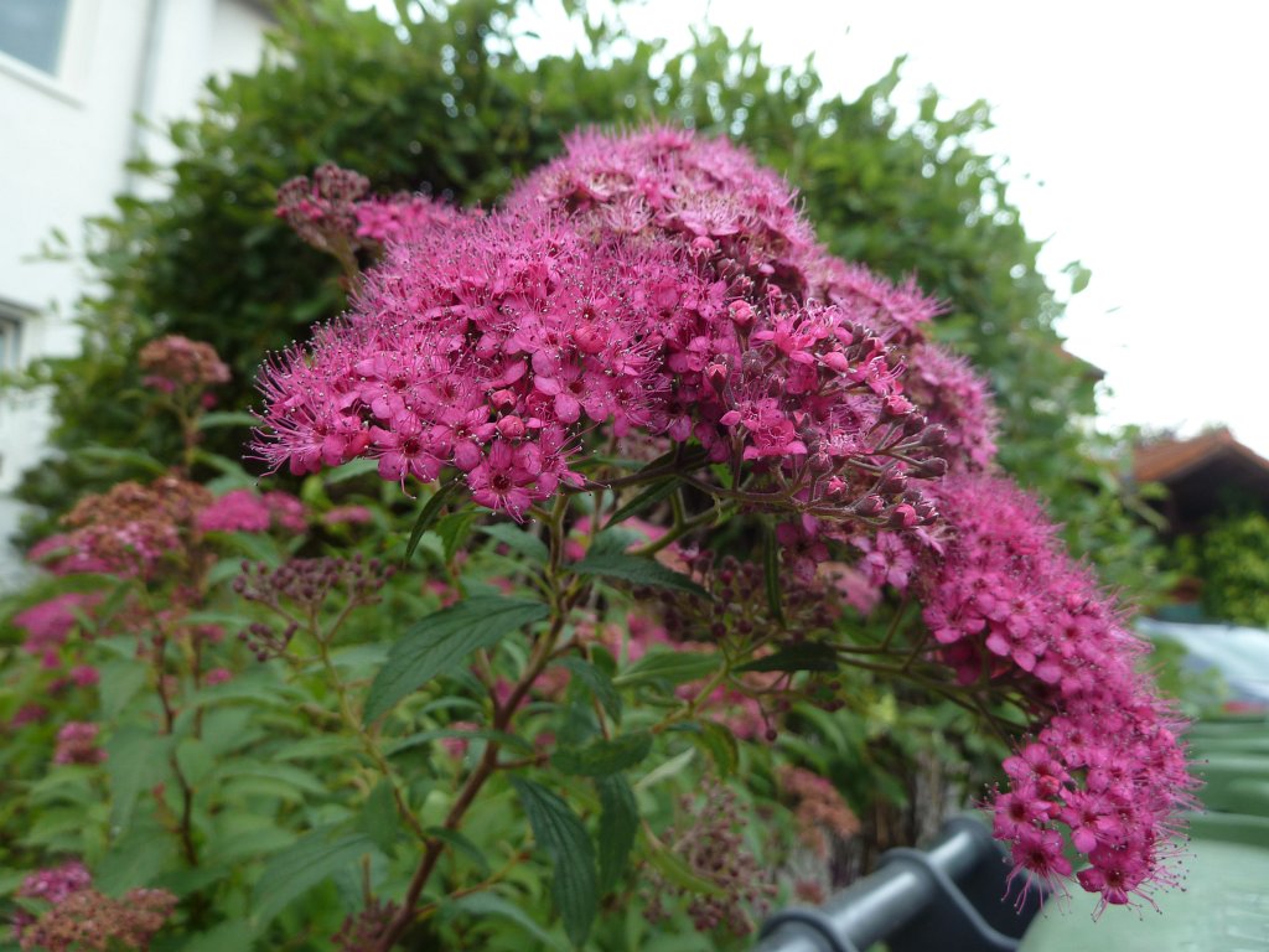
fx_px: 916
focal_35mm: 25
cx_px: 634
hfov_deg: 69.4
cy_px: 476
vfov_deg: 54.9
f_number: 3.3
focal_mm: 4.1
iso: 80
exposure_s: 1/50
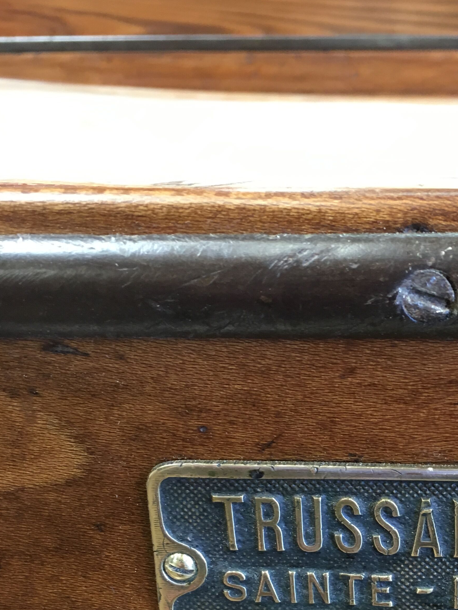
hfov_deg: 28.2
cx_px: 393
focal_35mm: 50
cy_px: 453
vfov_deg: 37.3
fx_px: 882
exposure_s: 1/33
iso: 160
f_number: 2.2
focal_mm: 4.15
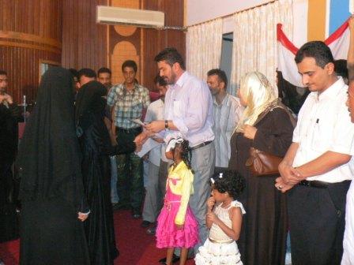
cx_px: 177
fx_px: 348
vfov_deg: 41.8
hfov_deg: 54.0
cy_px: 132
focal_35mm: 34
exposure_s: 1/30
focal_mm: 6.3
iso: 250
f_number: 2.8
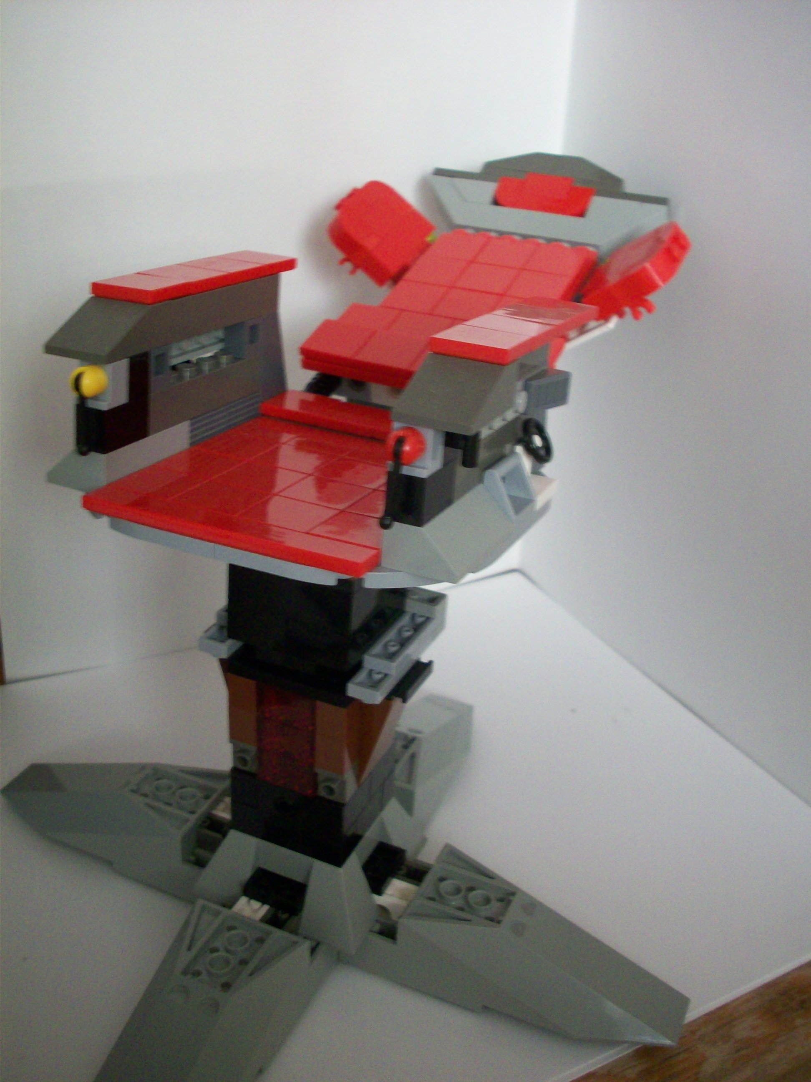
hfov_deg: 38.7
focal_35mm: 37
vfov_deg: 50.1
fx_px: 1156
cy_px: 541
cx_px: 406
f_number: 2.8
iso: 160
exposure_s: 1/12.8
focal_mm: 6.2
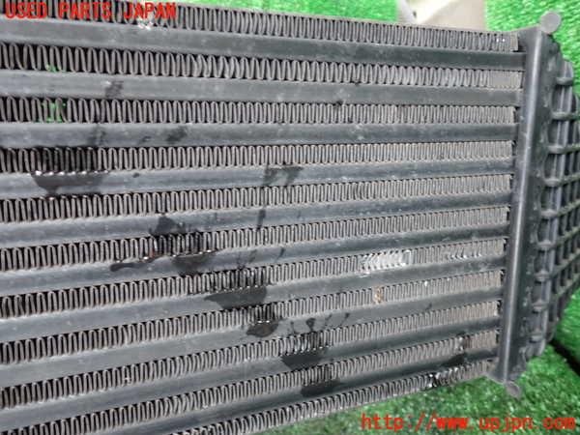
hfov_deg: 60.0
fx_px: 503
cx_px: 290
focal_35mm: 30
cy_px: 218
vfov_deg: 46.8
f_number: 2.3
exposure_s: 1/40
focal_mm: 5.4
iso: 200
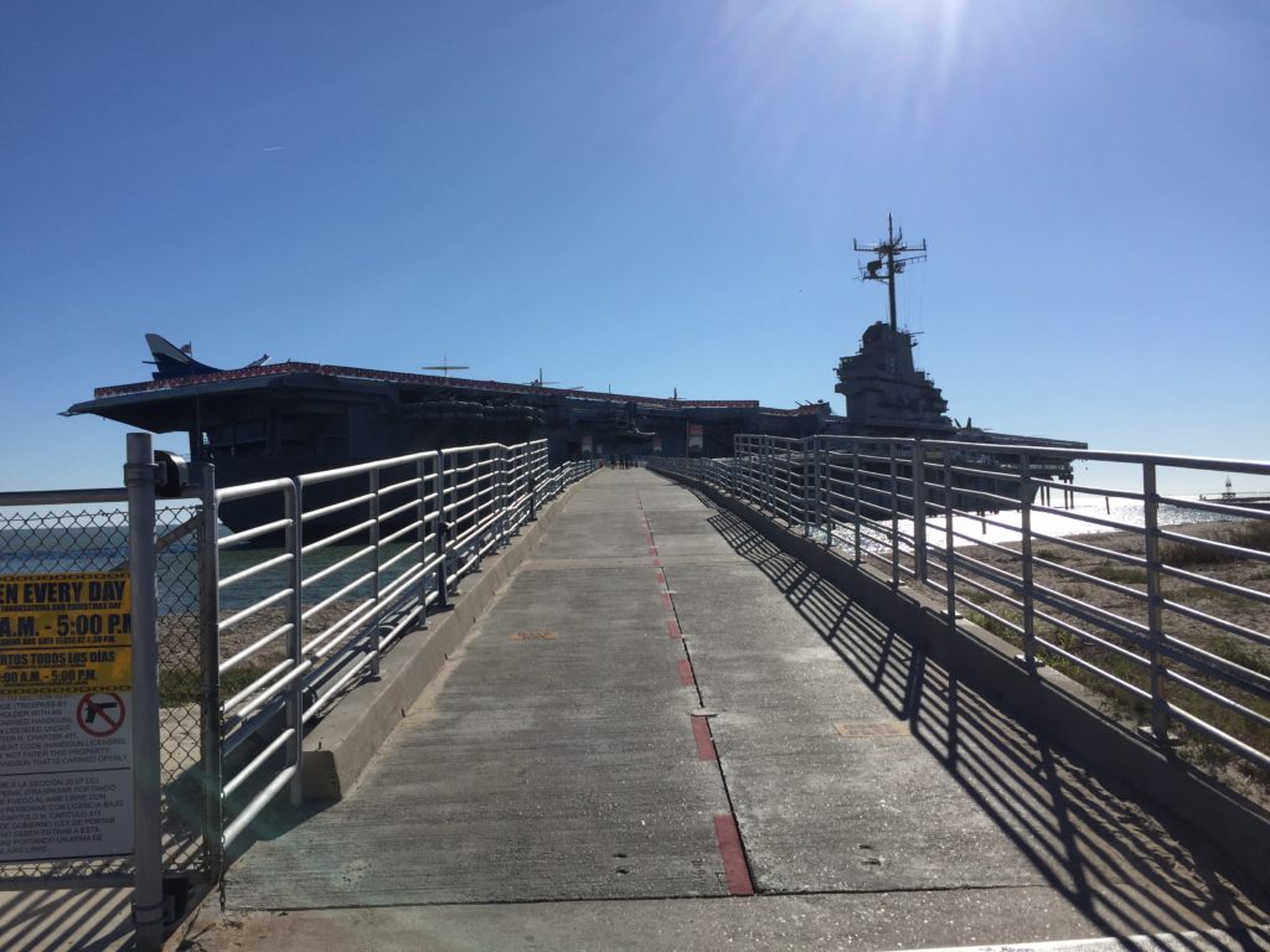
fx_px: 1064
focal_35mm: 29
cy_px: 476
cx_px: 635
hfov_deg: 61.7
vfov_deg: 48.2
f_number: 2.2
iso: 32
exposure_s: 1/4950
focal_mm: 4.15
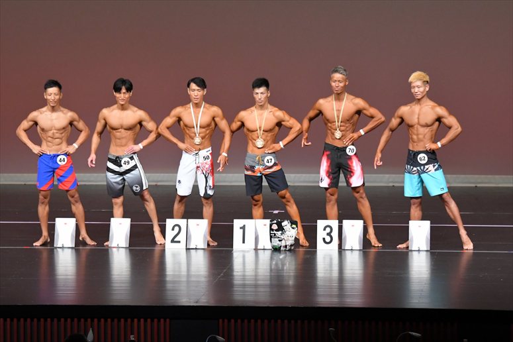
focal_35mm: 187
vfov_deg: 7.3
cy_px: 171
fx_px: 2663
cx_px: 256
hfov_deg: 11.0
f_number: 5.6
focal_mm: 125
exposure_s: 1/400
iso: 4000
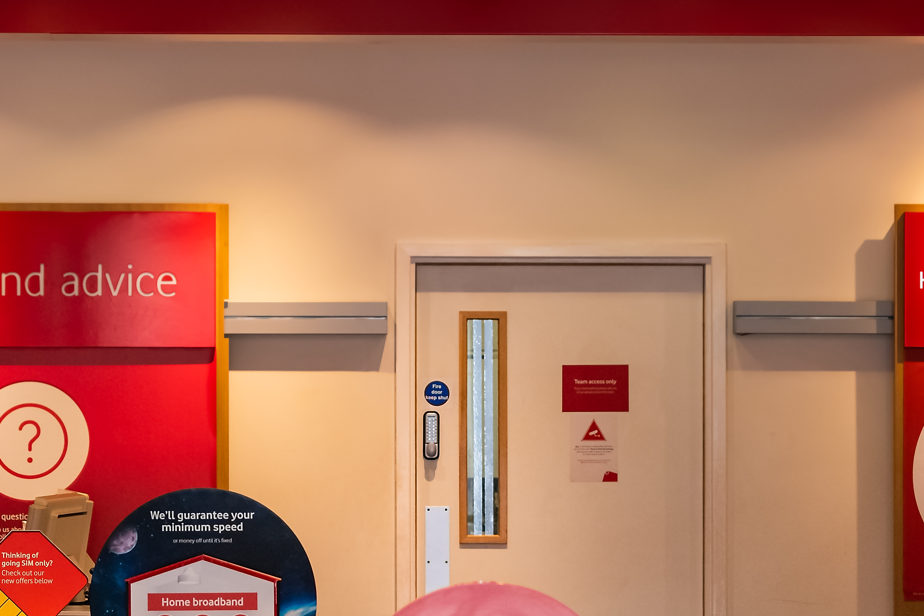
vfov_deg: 6.9
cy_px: 557
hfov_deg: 10.3
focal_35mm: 199
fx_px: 5107
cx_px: 464
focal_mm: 70
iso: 640
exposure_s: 1/250
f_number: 4
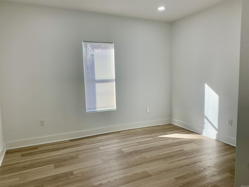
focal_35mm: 26
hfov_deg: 67.3
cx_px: 124
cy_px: 94
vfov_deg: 53.1
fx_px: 187
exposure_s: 1/162
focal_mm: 4.25
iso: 25
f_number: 1.8
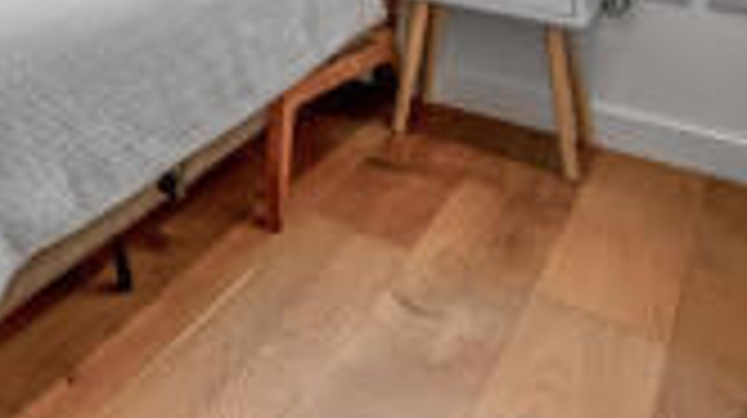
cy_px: -276
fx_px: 831
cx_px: -194
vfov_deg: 21.5
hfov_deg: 35.4
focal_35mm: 42
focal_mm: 14
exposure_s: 1/15
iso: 100
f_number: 7.1
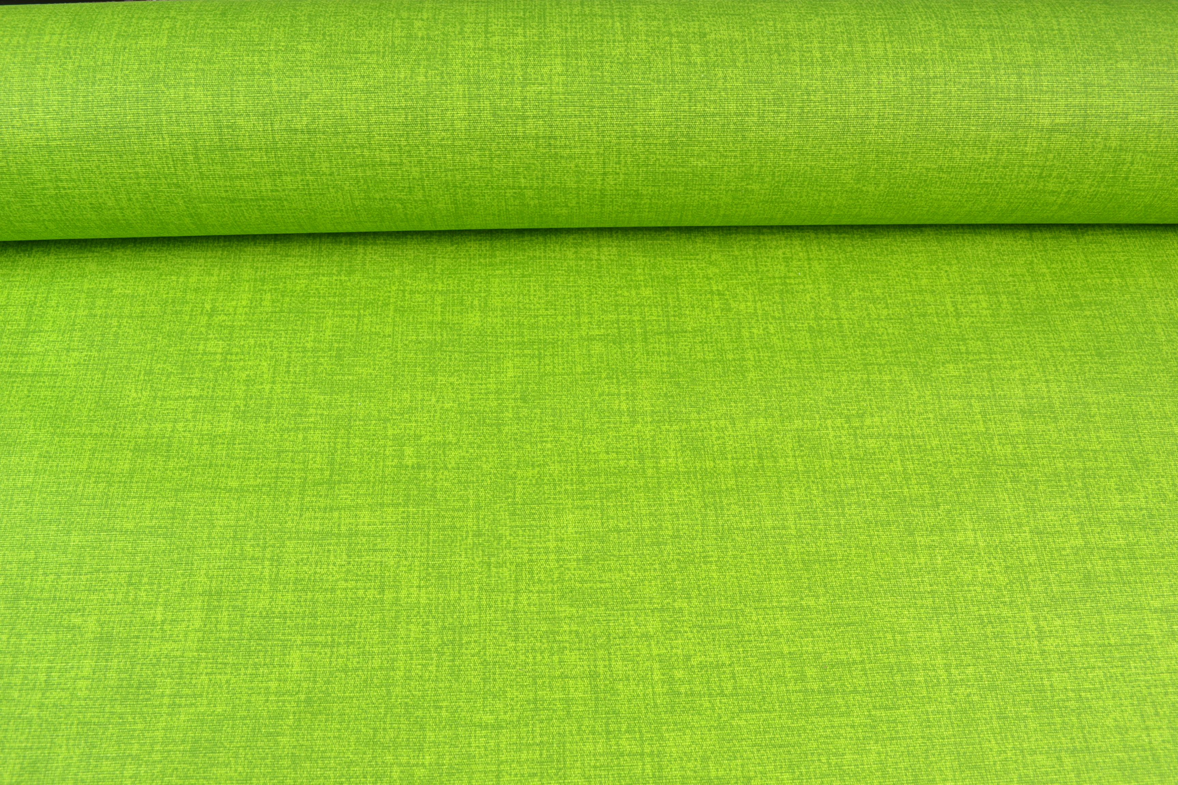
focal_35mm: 33
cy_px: 392
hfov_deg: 57.2
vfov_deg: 40.0
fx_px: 1080
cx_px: 589
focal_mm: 22
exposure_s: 1/5
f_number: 9
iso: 100
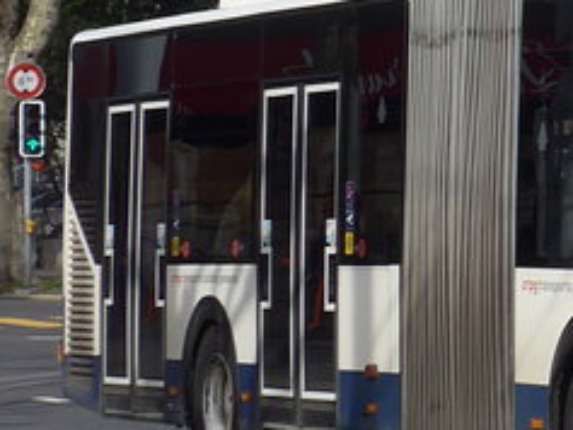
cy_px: -27
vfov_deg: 5.3
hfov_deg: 6.8
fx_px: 4604
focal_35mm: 278
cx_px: 1269
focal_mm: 11.3
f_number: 3.4
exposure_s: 1/1000
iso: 80
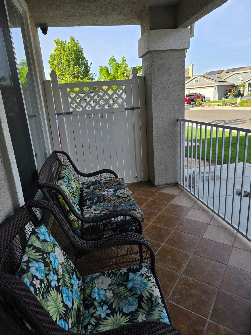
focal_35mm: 23
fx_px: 222
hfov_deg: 58.9
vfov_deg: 73.9
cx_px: 126
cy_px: 168
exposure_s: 1/277
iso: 12
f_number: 1.7
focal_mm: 6.3
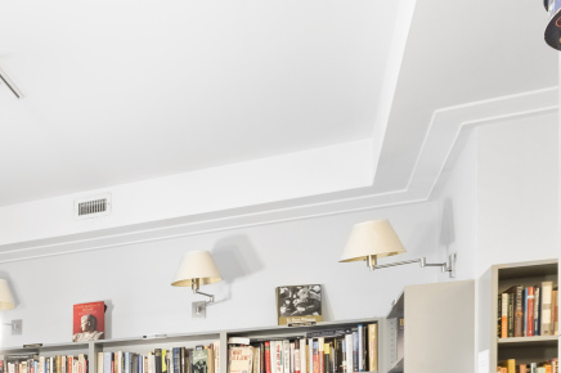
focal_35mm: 45
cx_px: -120
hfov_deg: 34.5
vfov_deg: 25.5
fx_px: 701
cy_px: 489
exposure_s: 2.5
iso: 100
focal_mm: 16
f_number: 9
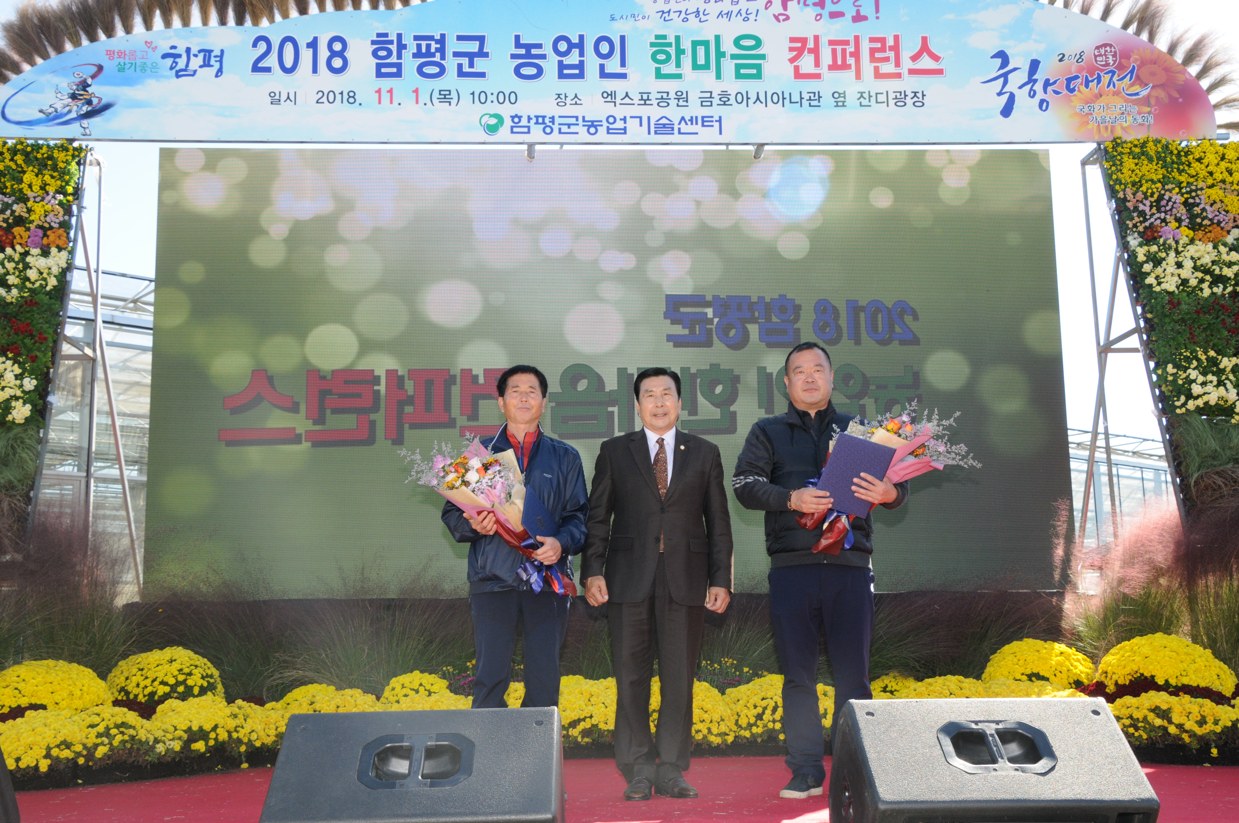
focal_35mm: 39
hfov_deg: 49.6
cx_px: 620
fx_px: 1341
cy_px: 412
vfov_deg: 34.1
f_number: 10
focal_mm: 26
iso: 500
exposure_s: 1/250
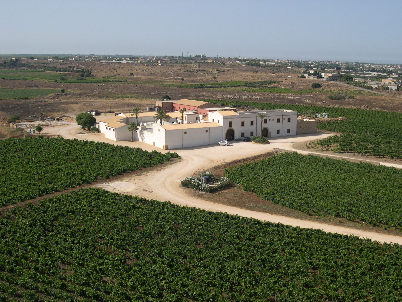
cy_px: 151
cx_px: 201
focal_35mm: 47
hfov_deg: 40.4
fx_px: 546
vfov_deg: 30.9
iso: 100
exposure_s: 1/197
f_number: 8.4
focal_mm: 10.1
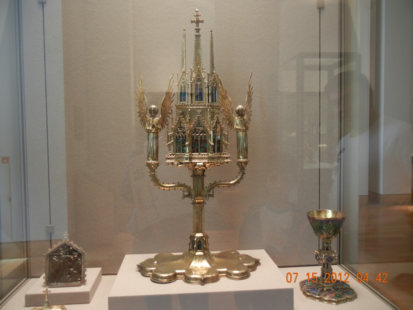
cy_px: 155
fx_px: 358
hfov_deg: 60.0
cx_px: 206
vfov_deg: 46.8
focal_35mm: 30
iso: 200
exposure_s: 1/6.5
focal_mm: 5.4
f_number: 3.5
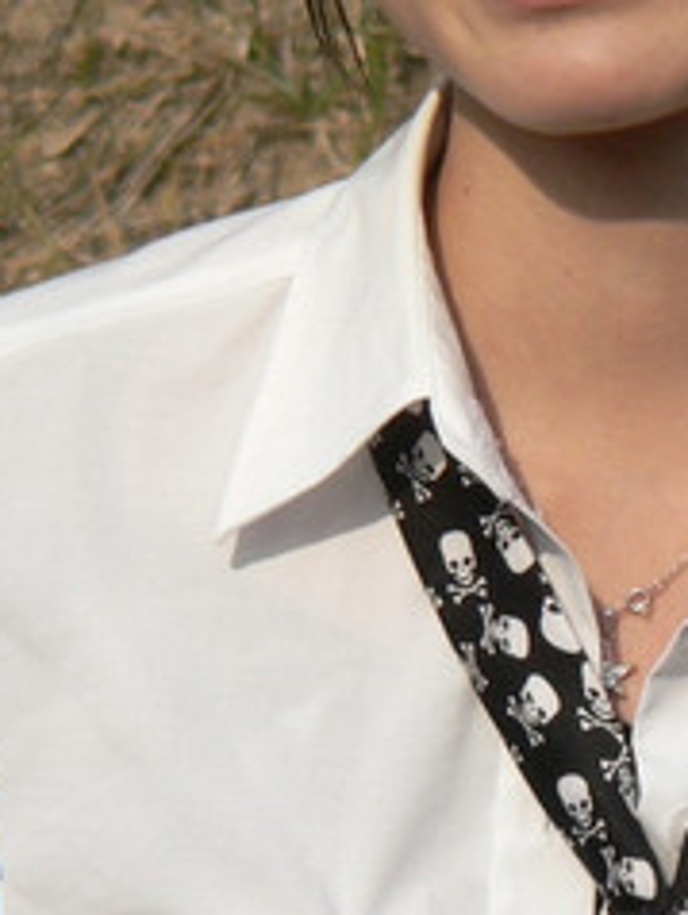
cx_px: 607
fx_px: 35553
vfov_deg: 1.5
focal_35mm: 1344
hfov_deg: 1.1
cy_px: 215
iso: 80
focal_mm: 66.7
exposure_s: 1/400
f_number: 5.6
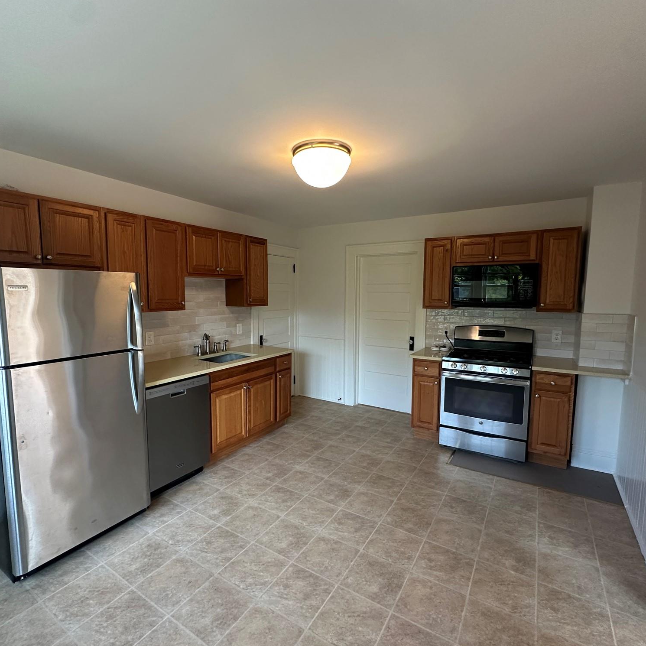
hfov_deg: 84.0
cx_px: 315
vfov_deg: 84.0
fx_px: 359
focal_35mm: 17
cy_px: 330
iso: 250
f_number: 2.2
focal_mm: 2.22
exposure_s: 1/120
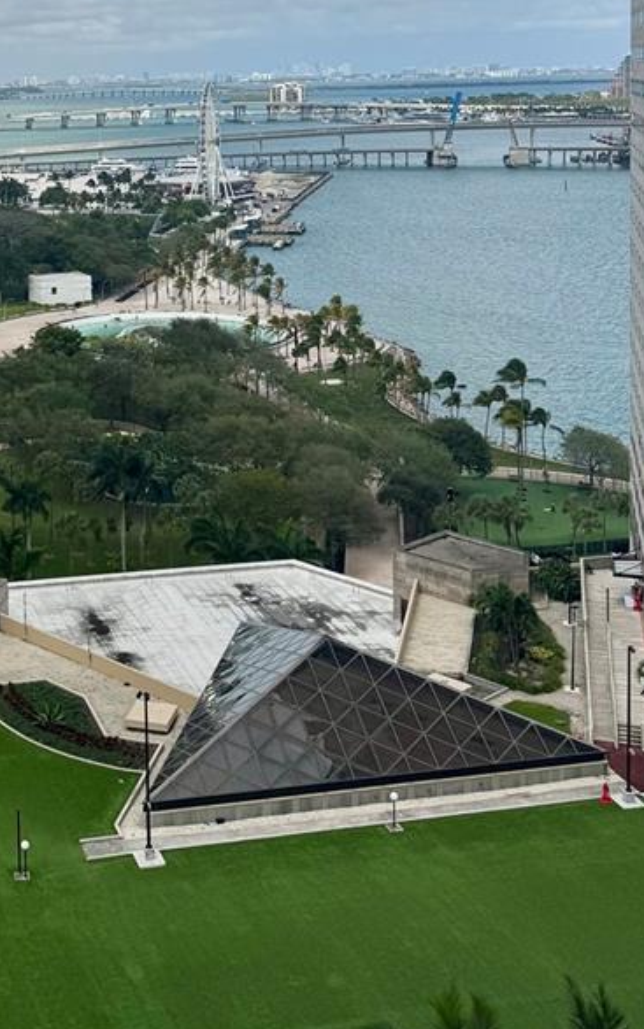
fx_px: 1460
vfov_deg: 37.1
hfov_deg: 24.0
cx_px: 26
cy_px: 167
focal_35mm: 52
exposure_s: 1/9009
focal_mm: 6.76
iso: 80
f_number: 1.78
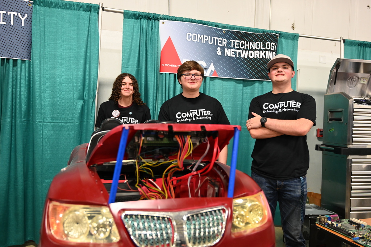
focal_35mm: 30
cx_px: 186
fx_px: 314
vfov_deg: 42.9
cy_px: 124
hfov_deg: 61.1
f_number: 4
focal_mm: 30.5
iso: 2500
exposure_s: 1/125
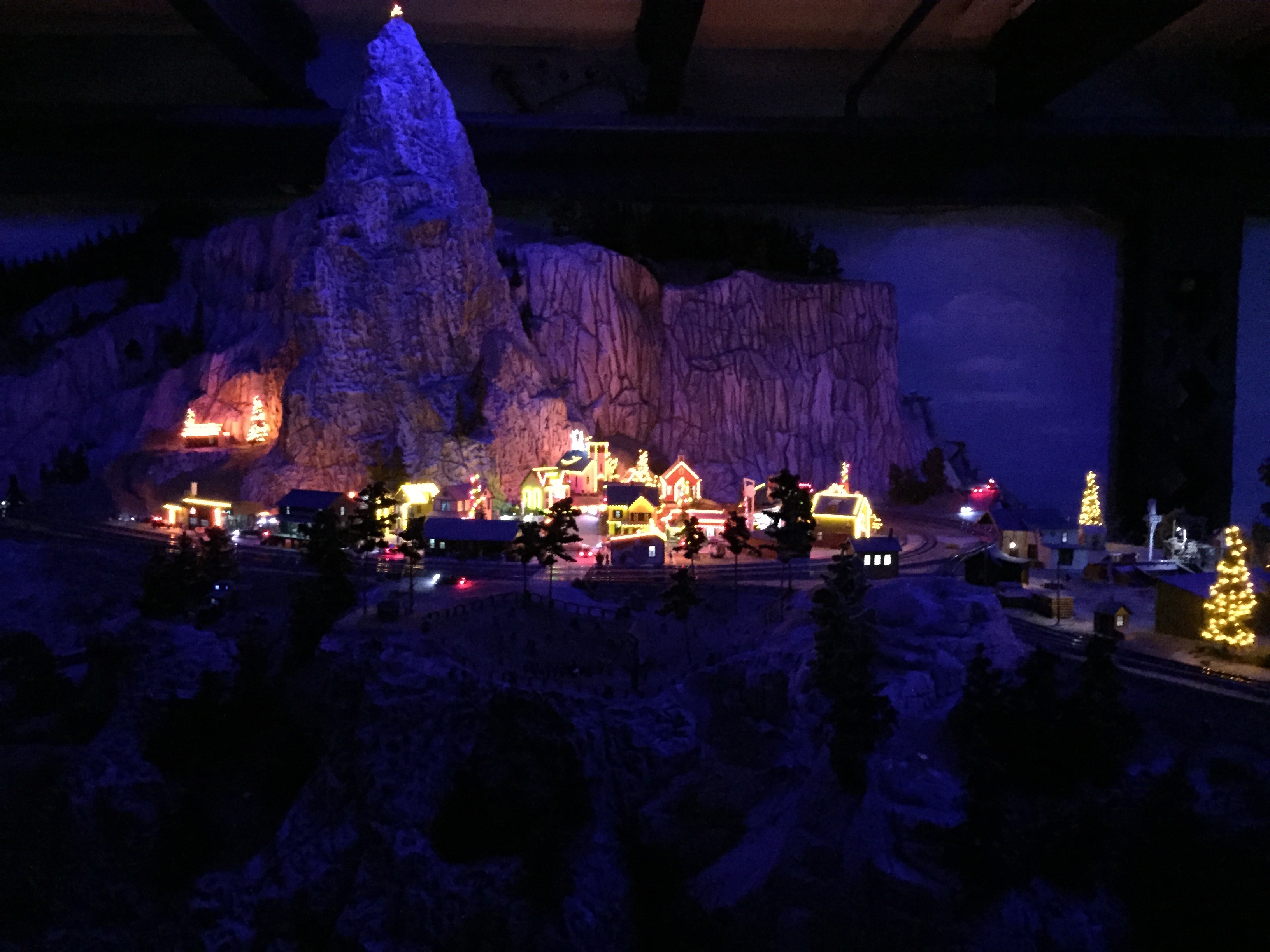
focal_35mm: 29
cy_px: 476
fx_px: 1064
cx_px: 635
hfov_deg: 61.7
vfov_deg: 48.2
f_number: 2.2
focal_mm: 4.15
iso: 2000
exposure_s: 1/15
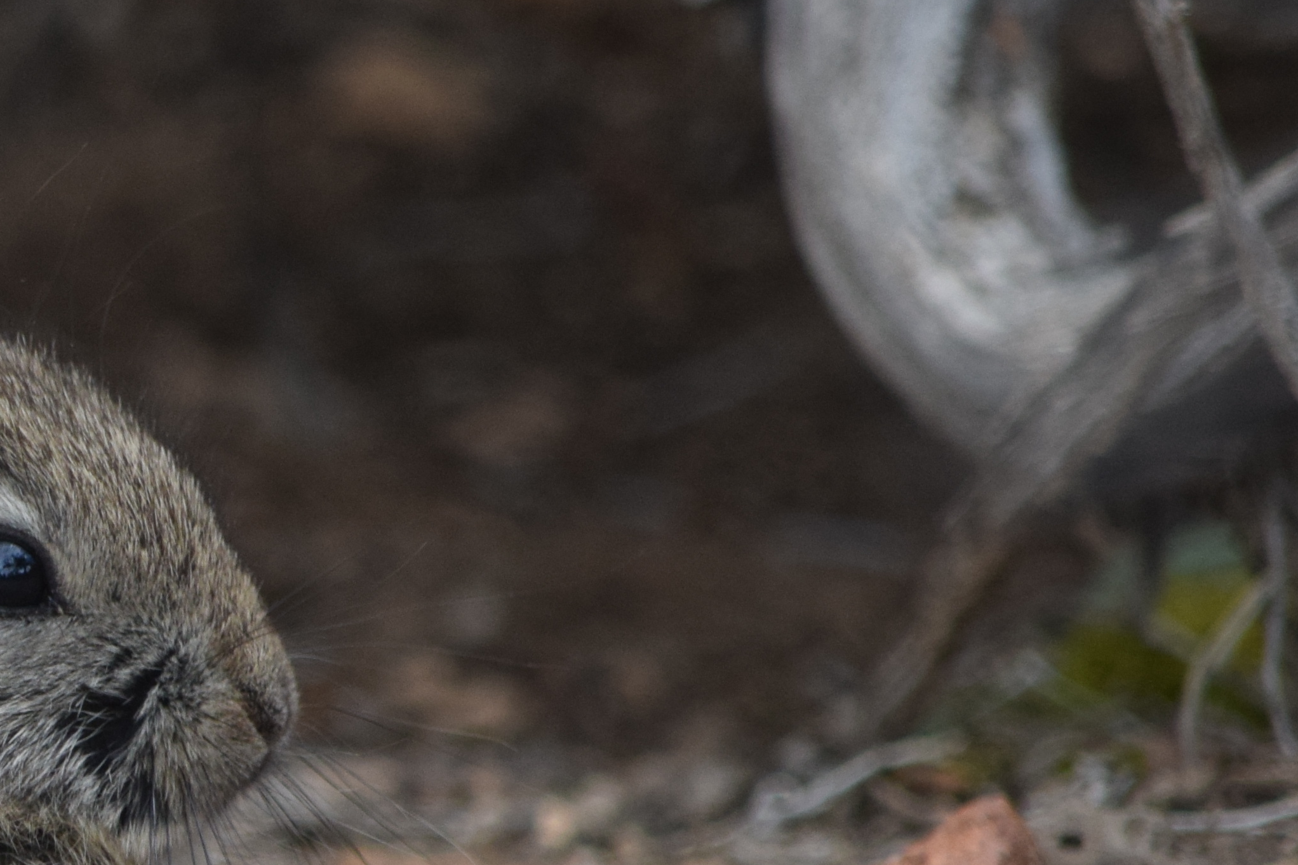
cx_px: -405
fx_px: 47629
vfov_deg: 1.0
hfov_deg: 1.6
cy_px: 567
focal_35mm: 1321
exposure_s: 1/1000
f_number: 5.6
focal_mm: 300
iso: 800
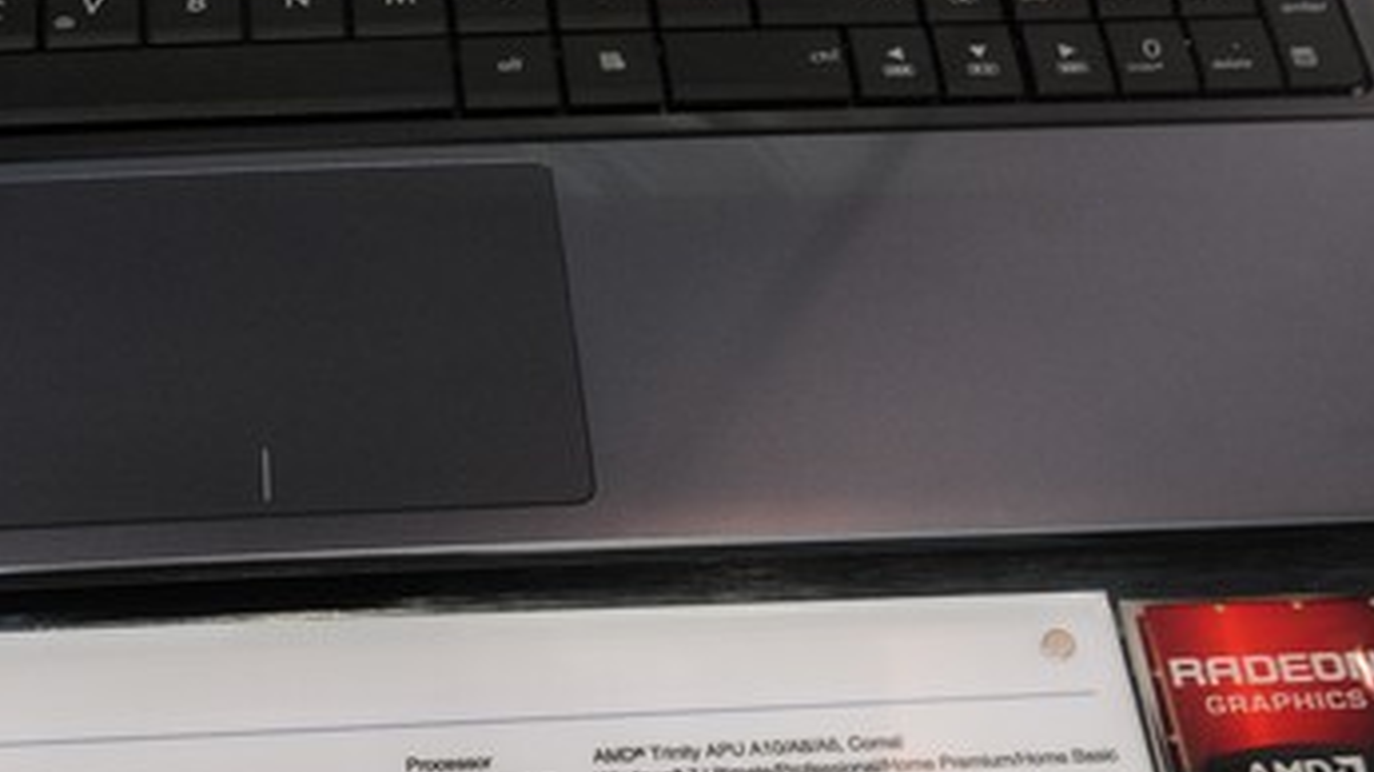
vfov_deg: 19.6
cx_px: 323
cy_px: 738
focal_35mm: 60
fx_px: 2186
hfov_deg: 34.1
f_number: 3.8
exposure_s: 1/320
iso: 1000
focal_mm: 22
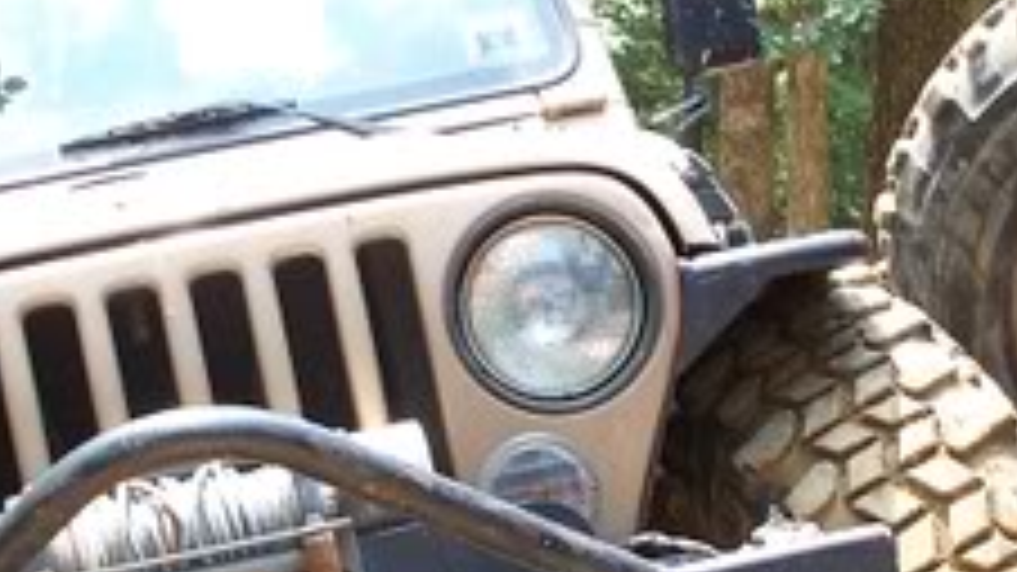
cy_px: 428
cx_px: 684
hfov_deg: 19.2
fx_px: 2993
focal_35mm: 111
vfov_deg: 10.9
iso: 80
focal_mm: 7.54
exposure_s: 1/80
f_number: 2.8
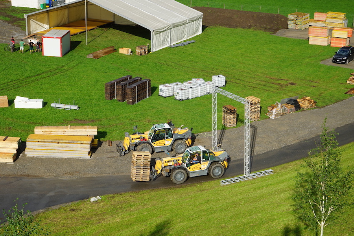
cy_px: 118
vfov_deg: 19.5
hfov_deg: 28.8
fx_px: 688
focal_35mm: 70
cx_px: 177
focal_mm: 70
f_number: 11
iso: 100
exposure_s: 1/100
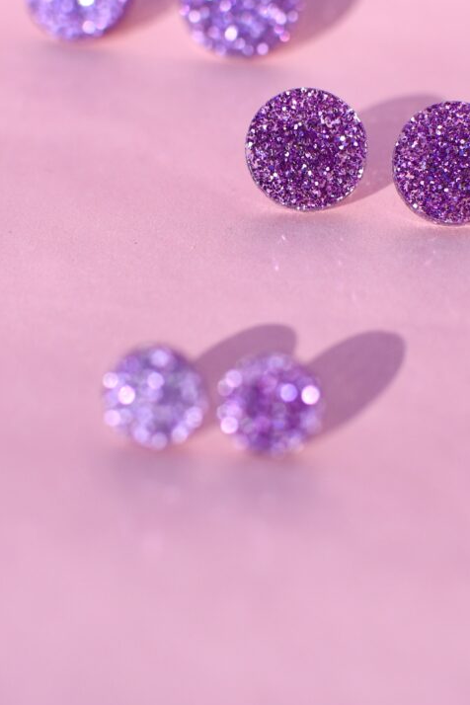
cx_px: 273
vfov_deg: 28.3
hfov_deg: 19.2
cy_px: 236
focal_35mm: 71
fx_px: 1390
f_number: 4.5
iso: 200
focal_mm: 35
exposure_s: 1/1600
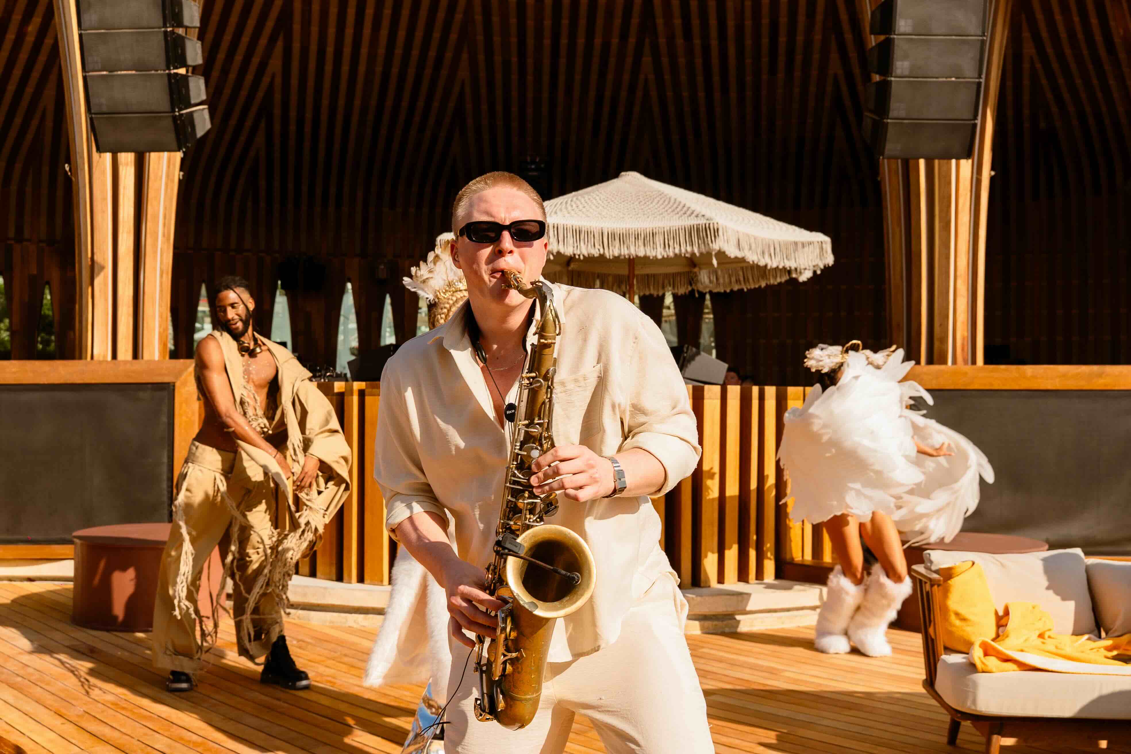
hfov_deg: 53.1
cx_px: 566
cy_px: 377
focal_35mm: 36
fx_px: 1131
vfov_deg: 36.9
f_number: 4.5
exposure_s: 1/1000
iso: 100
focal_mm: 24
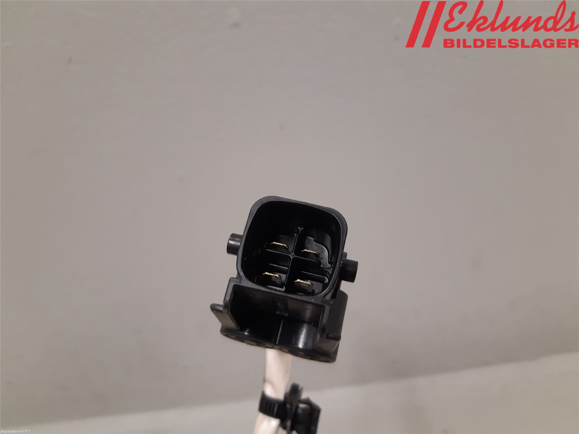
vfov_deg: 53.1
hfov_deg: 67.3
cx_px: 290
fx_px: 435
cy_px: 217
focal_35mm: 26
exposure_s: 1/50
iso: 160
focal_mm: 3.93
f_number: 1.7
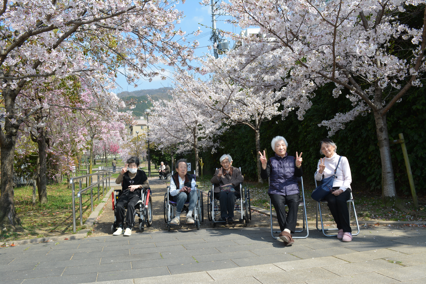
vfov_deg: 43.6
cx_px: 213
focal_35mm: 30
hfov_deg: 61.9
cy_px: 142
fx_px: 355
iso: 180
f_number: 8
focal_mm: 20
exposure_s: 1/250
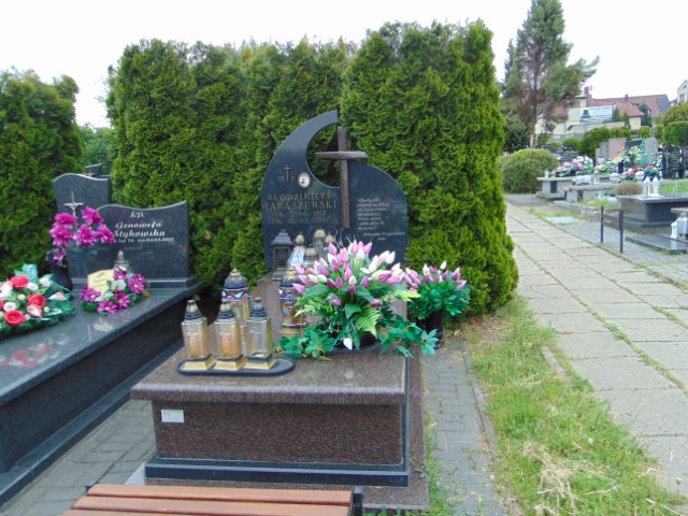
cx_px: 344
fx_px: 537
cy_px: 258
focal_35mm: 27
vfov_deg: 51.4
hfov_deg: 65.3
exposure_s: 1/250
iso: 80
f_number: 3
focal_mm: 4.9
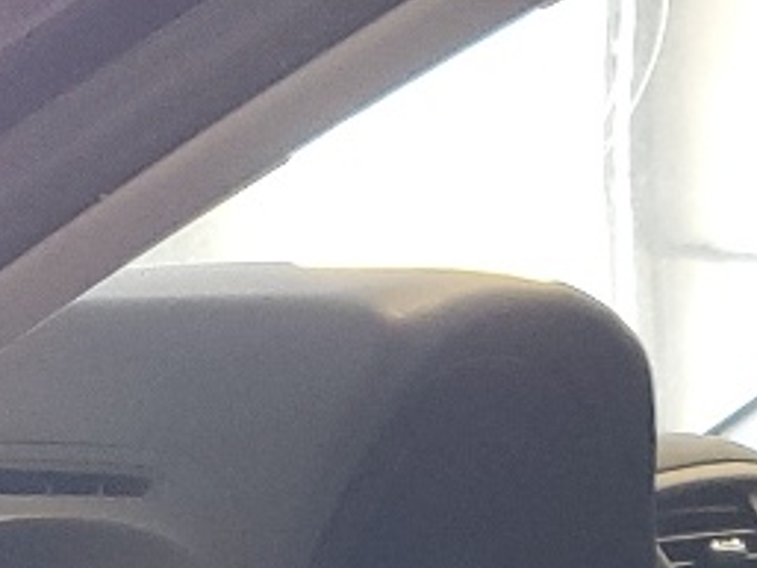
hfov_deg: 11.4
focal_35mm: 162
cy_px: 1224
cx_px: 1302
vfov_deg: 8.6
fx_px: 3544
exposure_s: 1/60.2
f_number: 1.5
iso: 89
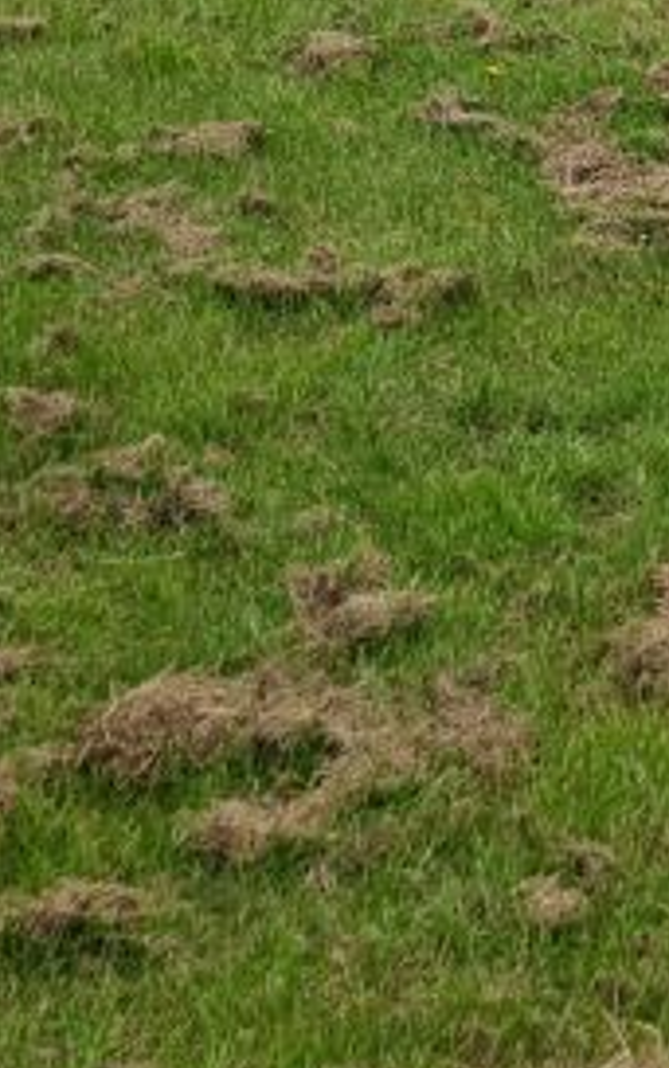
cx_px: 892
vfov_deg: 15.2
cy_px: -442
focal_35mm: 129
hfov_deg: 10.0
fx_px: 3757
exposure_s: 1/2504
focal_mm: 5.4
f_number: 1.8
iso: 50
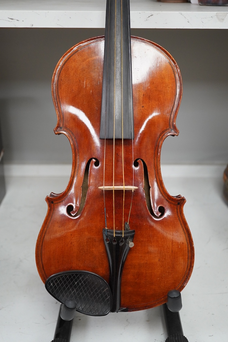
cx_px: 114
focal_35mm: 45
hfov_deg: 29.9
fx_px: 427
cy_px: 171
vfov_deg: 43.6
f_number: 4
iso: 2000
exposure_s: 1/200
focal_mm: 30
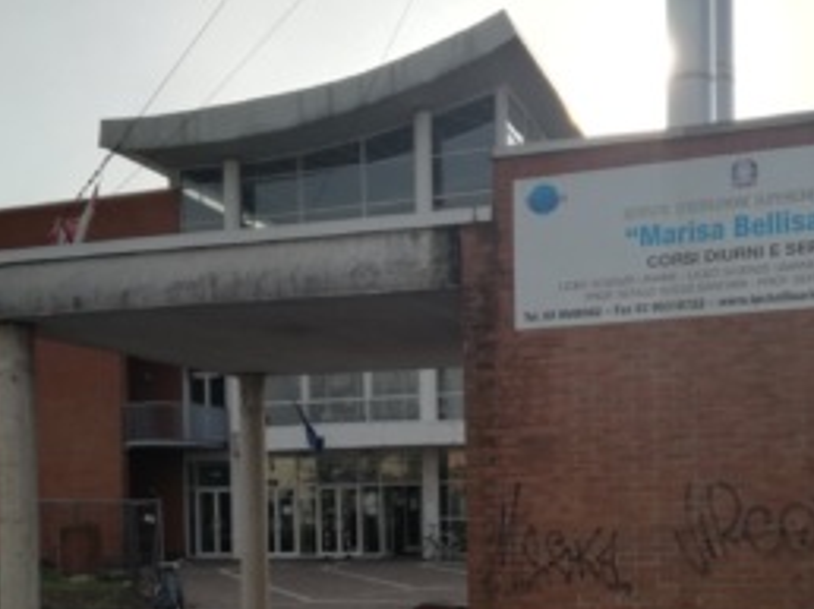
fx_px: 1034
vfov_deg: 31.9
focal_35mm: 44
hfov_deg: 42.9
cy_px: 491
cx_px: 454
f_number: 2
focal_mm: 3.79
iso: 50
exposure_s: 1/1355
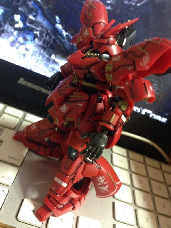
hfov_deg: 42.9
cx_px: 86
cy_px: 114
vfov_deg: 55.4
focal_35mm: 33
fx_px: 217
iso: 500
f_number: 2.4
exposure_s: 1/15
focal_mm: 4.12
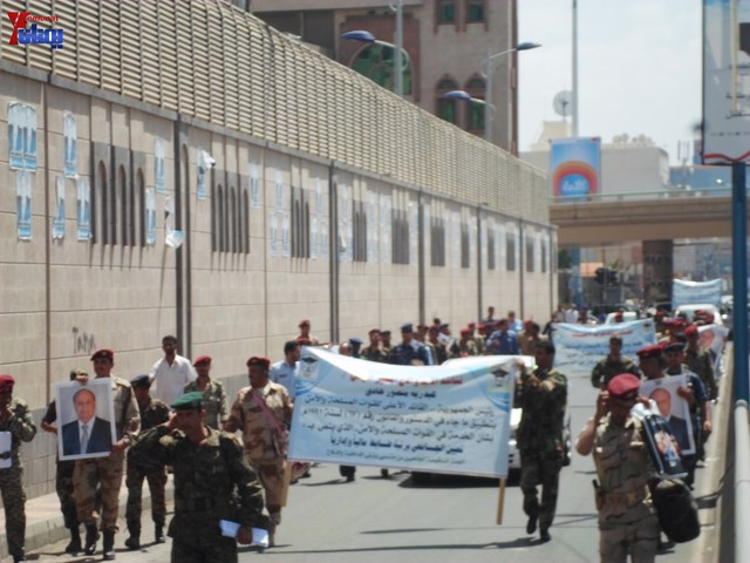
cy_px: 282
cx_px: 375
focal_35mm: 125
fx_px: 2708
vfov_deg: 11.9
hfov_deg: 15.8
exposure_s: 1/250
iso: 80
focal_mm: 22.5
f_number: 6.3
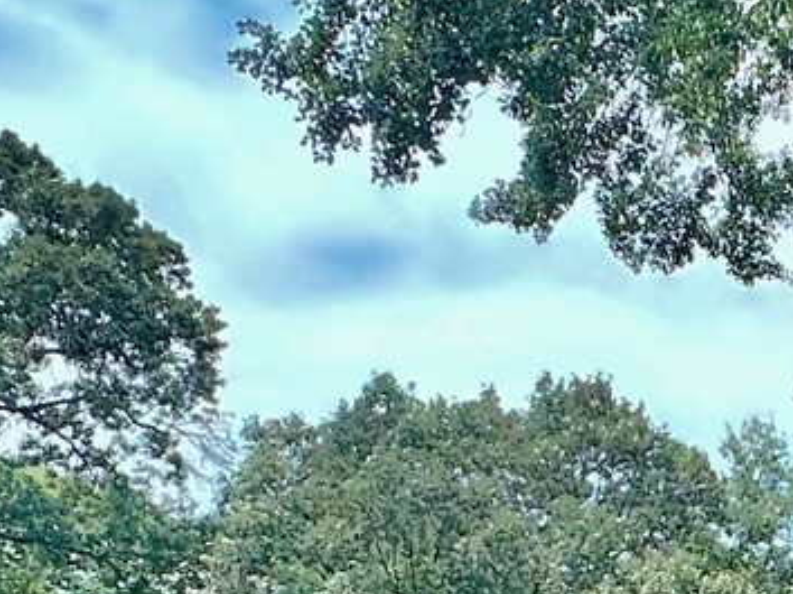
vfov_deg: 16.4
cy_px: 928
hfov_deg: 21.5
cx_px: 1066
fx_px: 1854
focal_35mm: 81
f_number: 2.2
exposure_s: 1/647
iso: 40
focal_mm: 2.22
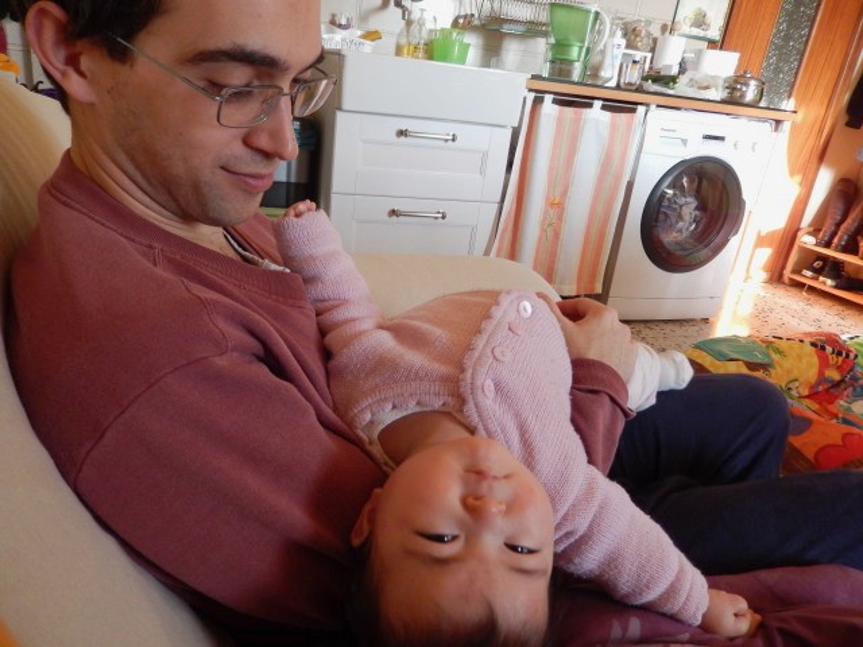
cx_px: 432
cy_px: 324
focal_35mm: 25
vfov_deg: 54.9
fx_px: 623
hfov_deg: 69.4
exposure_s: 1/30
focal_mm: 4.5
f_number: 3.4
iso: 280
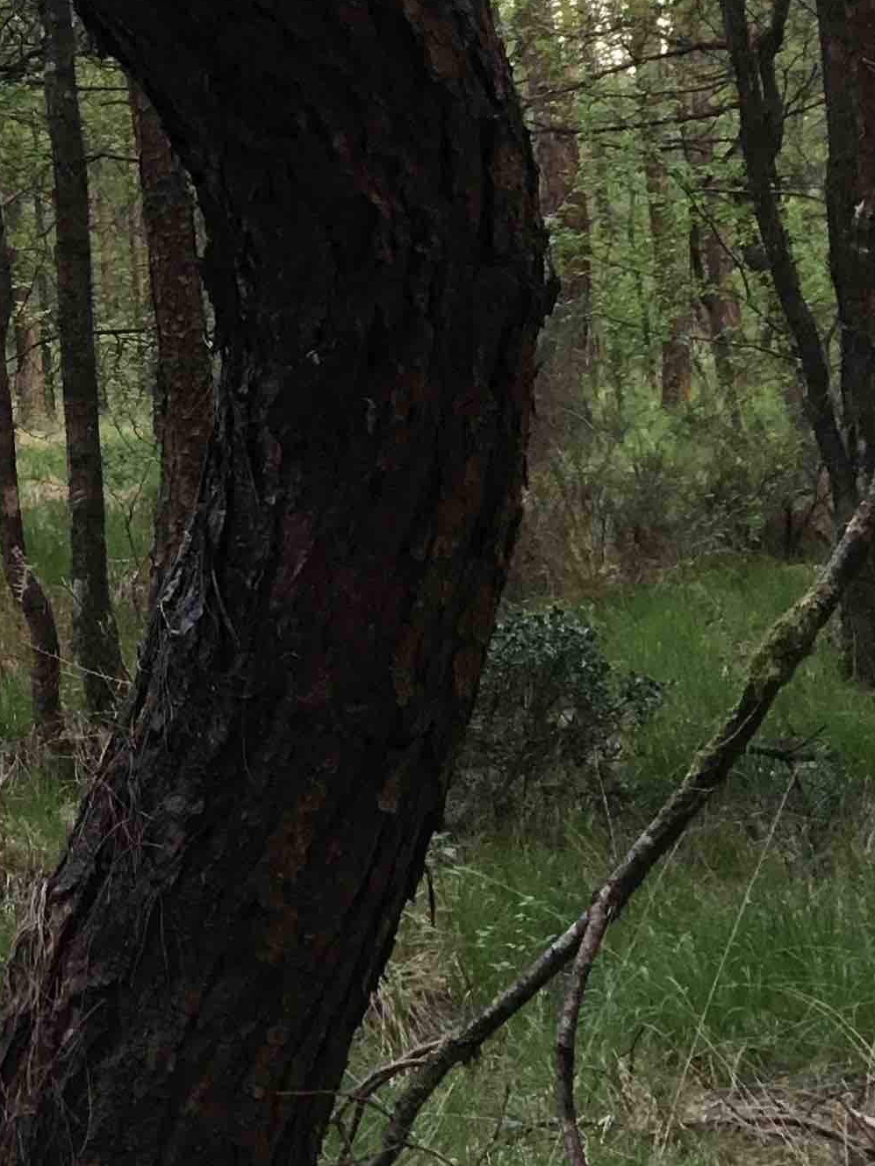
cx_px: -327
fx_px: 2965
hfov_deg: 15.8
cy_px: -6
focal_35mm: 88
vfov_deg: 21.5
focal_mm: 4.15
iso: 64
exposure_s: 1/33
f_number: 2.2
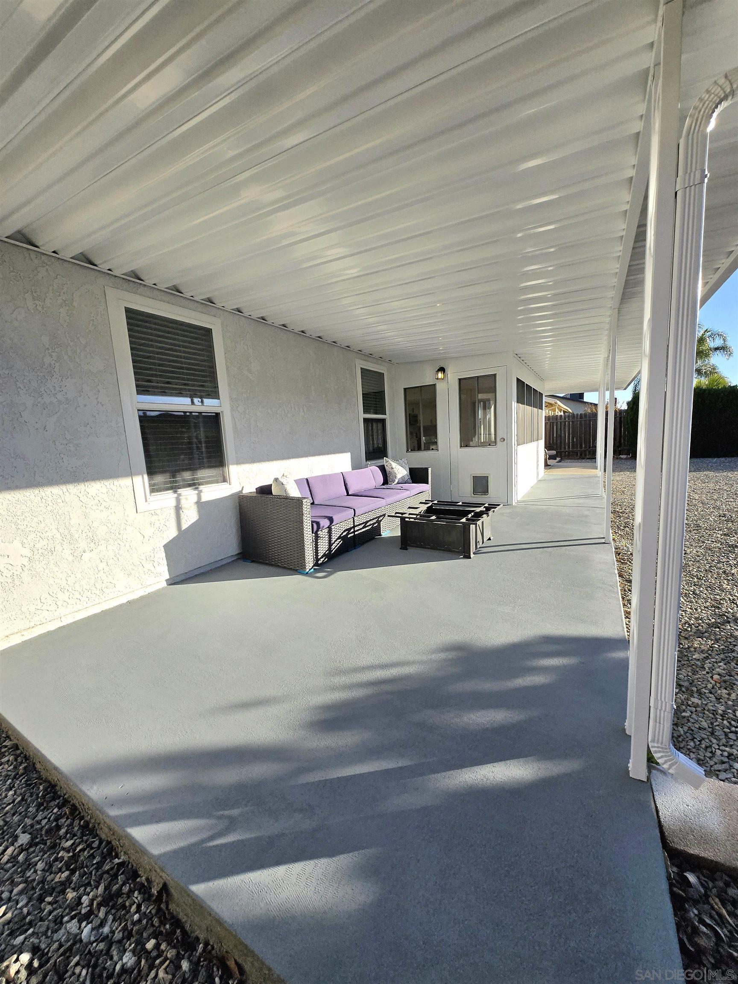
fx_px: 370
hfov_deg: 89.9
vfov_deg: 106.2
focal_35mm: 13
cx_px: 369
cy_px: 492
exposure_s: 1/2000
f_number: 2.2
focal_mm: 1.7
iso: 50
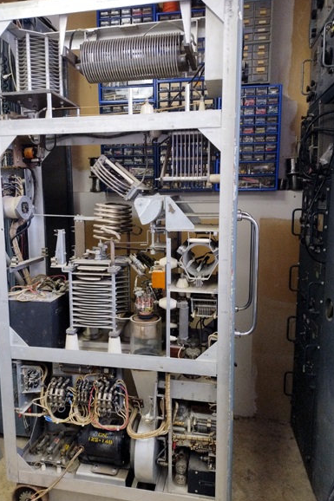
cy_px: 250
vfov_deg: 67.4
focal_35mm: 27
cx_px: 143
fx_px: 376
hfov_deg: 47.8
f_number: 1.7
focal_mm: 4.71
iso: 117
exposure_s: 1/60
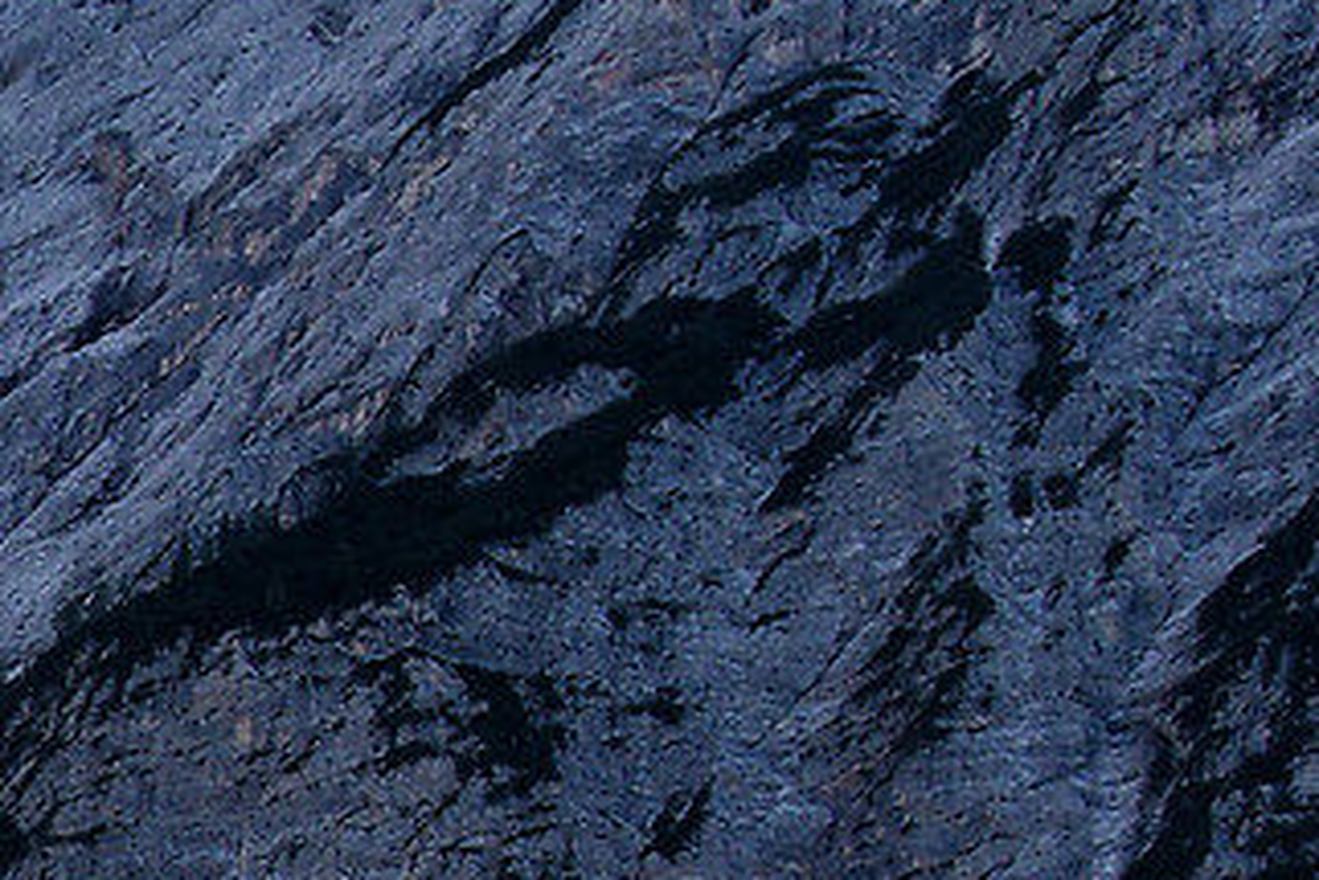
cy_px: 1815
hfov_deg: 10.8
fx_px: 5461
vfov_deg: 8.7
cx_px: -2261
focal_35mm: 149
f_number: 8
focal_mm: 20
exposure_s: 1/125
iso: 160
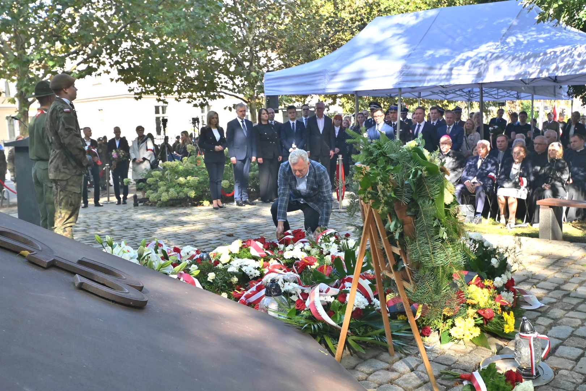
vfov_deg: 36.9
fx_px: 586
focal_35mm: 36
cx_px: 293
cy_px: 196
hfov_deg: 53.1
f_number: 4.5
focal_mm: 24
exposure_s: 1/200
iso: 110
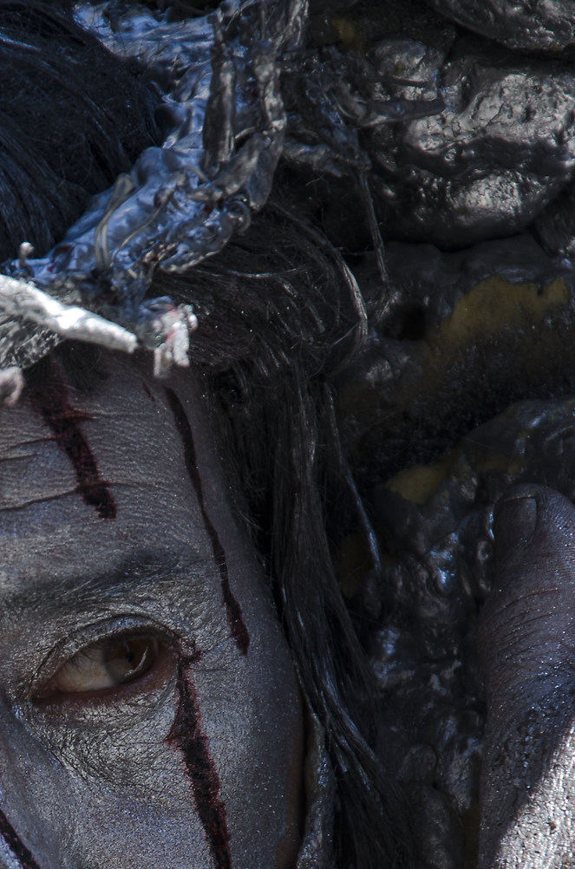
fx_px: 9084
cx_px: -67
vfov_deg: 5.5
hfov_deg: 3.6
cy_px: 761
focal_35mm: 377
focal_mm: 105
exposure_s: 1/250
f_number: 5.6
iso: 100
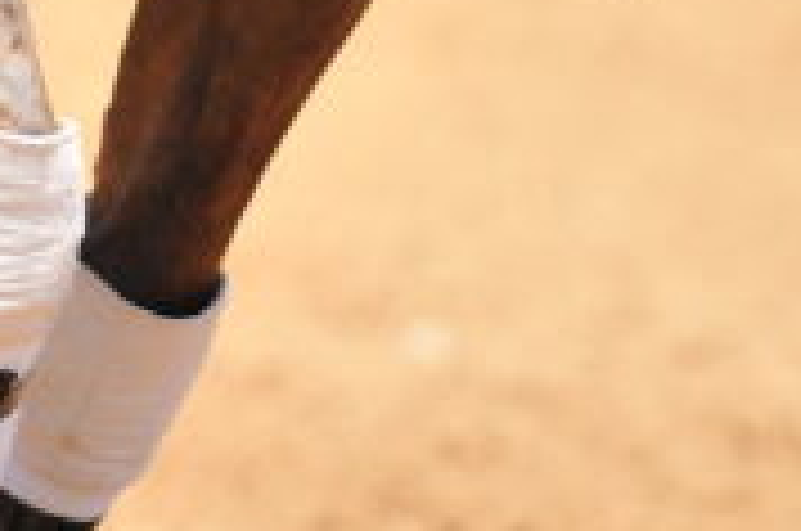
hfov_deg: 1.6
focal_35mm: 1298
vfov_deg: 1.1
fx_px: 28828
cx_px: 198
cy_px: -106
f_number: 2.8
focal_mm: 300
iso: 200
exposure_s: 1/1600
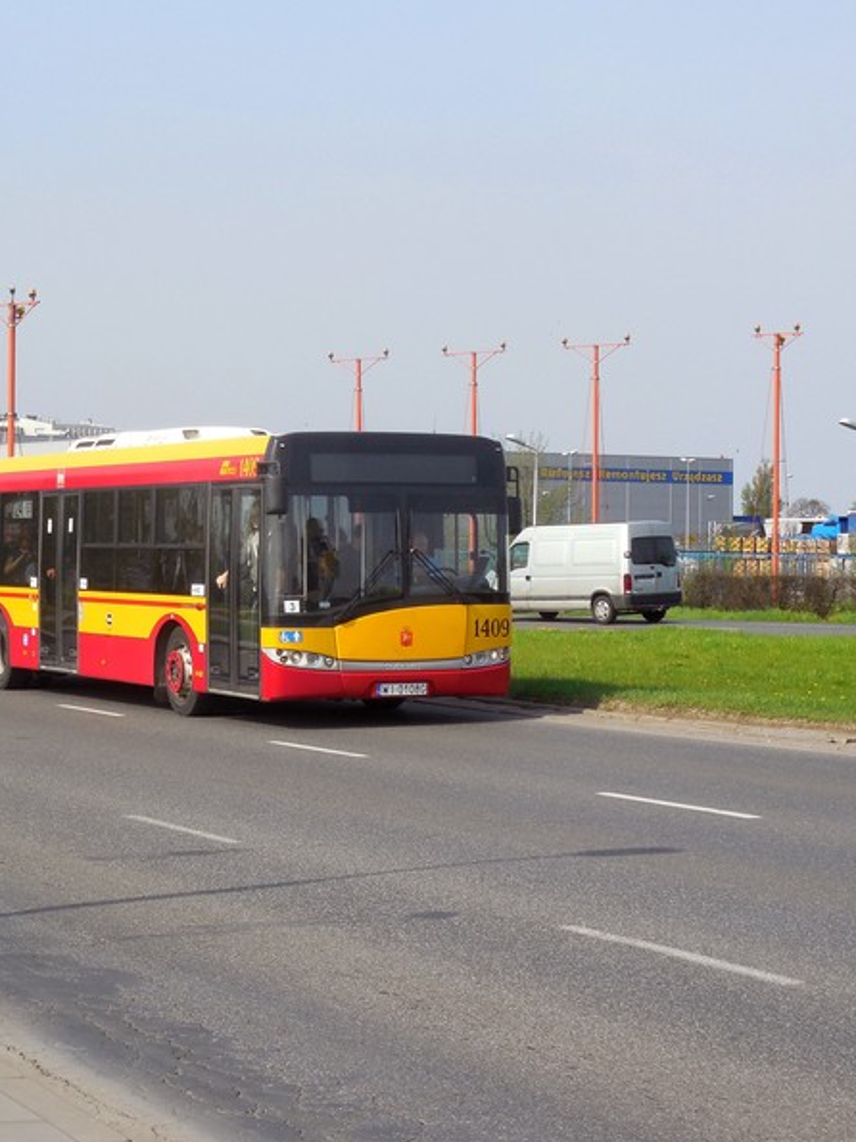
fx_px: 2705
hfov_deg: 17.9
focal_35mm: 82
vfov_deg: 23.8
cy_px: 574
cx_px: 196
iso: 125
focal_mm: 11
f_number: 4.3
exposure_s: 1/640
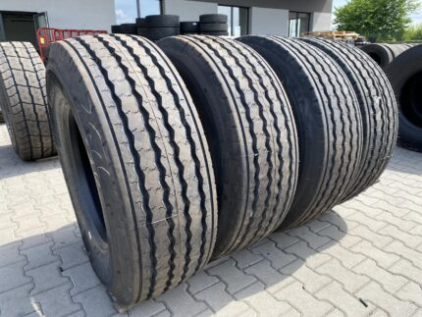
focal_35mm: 26
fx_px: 317
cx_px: 211
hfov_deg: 67.3
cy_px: 158
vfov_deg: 53.1
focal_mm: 4.25
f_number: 1.8
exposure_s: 1/690
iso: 32
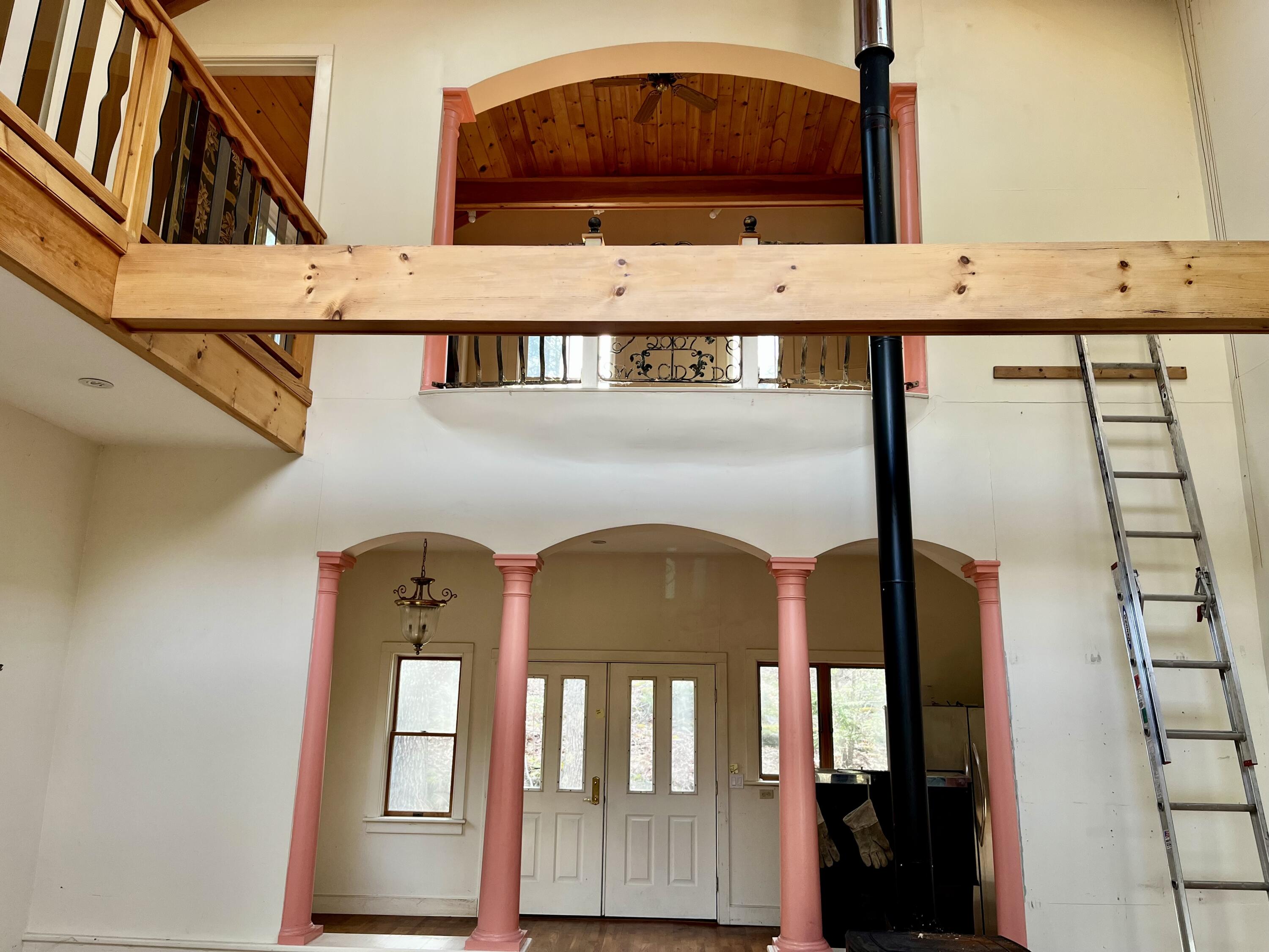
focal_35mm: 26
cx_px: 634
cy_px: 476
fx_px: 953
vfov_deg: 53.1
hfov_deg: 67.3
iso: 80
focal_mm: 5.1
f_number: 1.6
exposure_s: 1/121
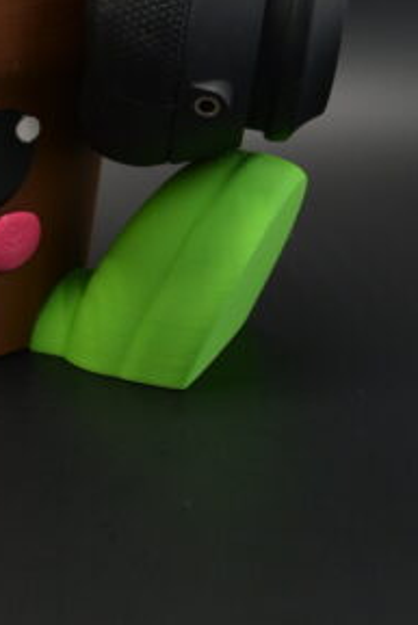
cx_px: -143
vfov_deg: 17.1
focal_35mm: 117
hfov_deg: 11.4
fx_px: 2027
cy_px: -24
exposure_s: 1/60
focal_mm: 25
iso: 720
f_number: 4
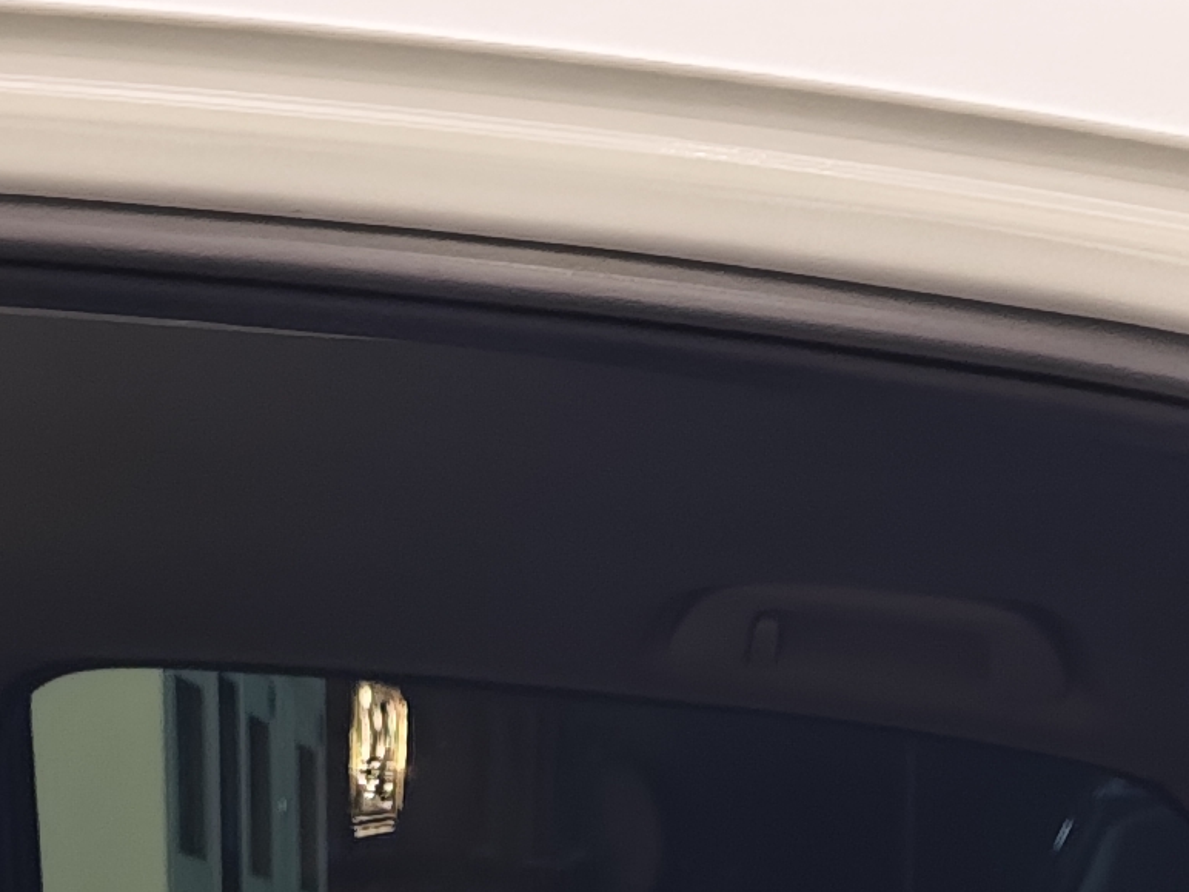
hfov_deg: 16.1
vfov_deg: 10.5
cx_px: 636
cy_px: 2106
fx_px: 4190
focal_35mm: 122
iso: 640
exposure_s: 1/50
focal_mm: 8.7
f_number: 1.9
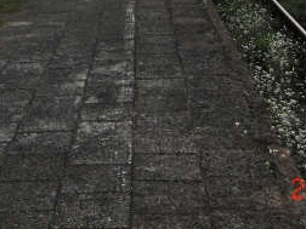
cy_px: -101
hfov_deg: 21.8
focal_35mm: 89
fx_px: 787
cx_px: 67
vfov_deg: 15.5
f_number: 2.6
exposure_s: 1/1000
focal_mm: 4.9
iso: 50
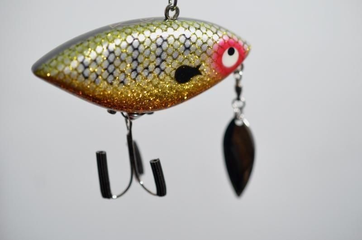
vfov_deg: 22.5
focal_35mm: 60
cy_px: 120
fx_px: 602
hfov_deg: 33.5
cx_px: 181
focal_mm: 40
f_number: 4.5
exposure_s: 1/80
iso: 800
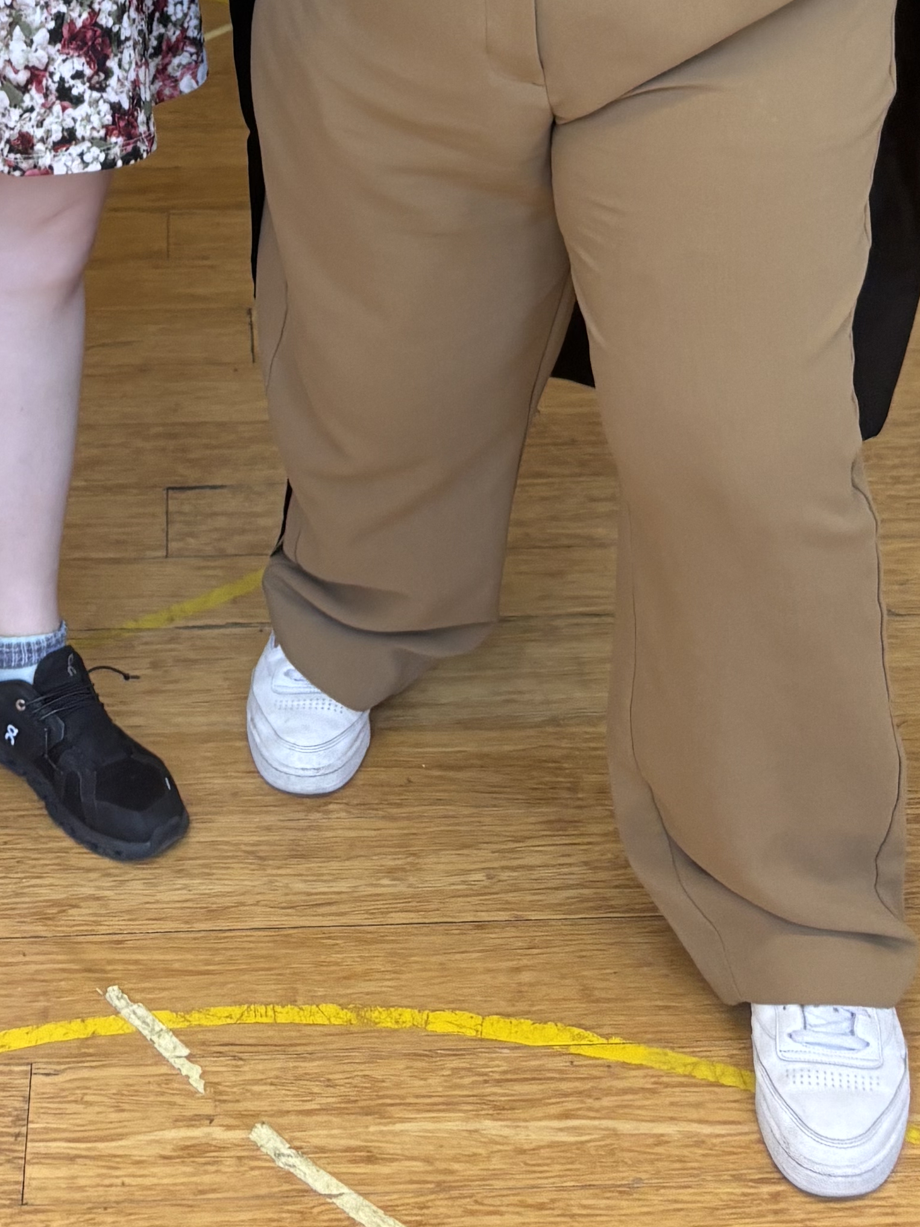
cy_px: -485
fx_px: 2586
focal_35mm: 73
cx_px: 298
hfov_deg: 20.1
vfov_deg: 22.9
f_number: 1.6
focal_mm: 5.96
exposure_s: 1/60
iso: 125
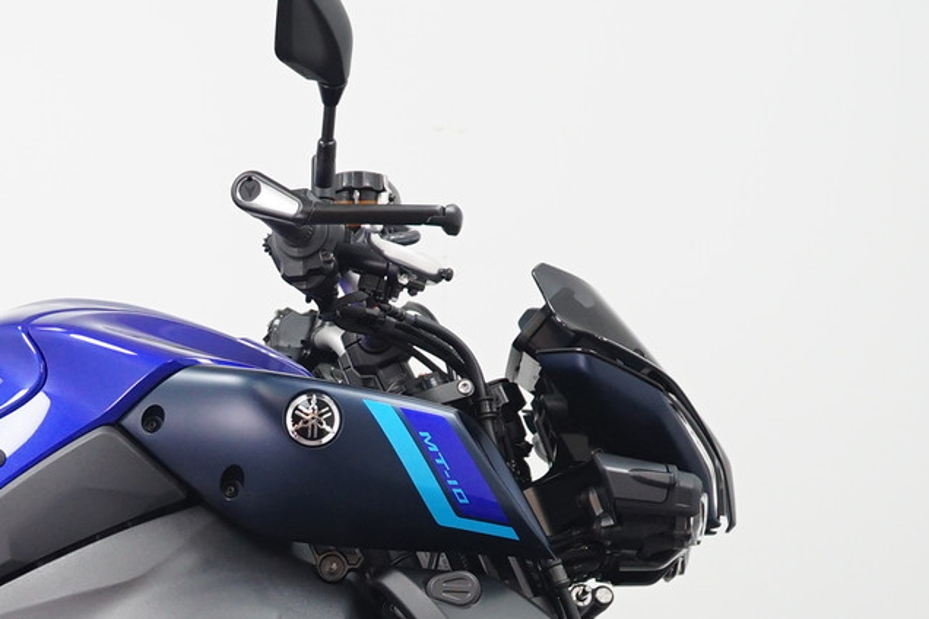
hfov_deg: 12.2
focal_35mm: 166
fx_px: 4283
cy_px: 778
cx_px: -38
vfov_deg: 8.2
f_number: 5
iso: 1000
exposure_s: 1/60
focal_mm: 55
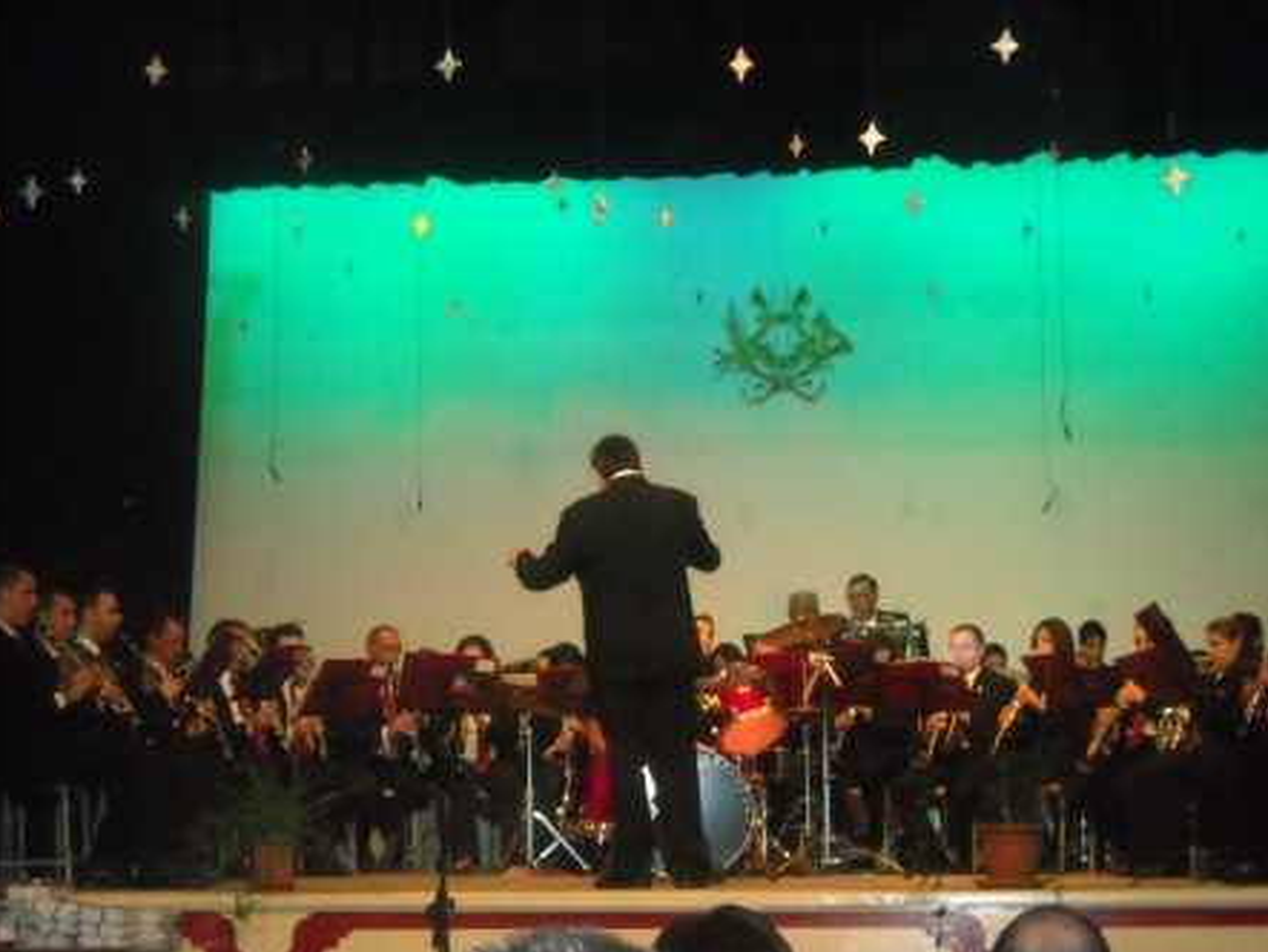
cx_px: 628
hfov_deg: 25.3
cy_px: 479
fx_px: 2822
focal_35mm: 77
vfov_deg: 19.2
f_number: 3.9
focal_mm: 12.3
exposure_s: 1/125
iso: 1000
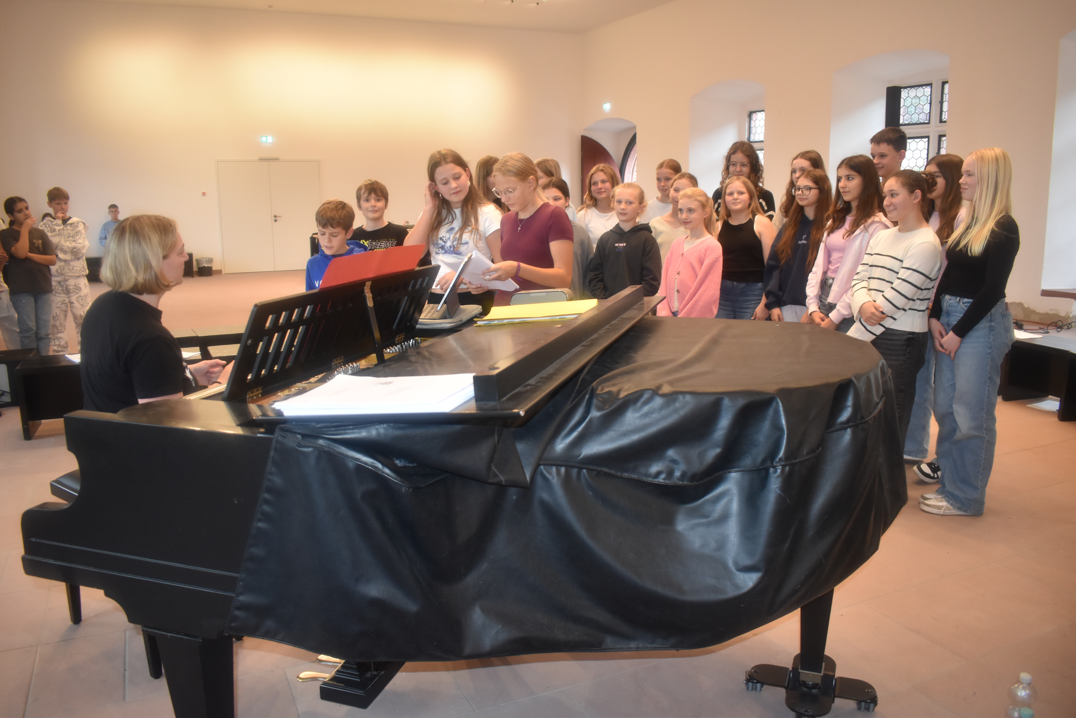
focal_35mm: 27
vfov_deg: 47.9
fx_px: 807
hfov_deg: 67.4
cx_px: 538
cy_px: 359
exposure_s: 1/160
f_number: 3.5
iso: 800
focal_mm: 18
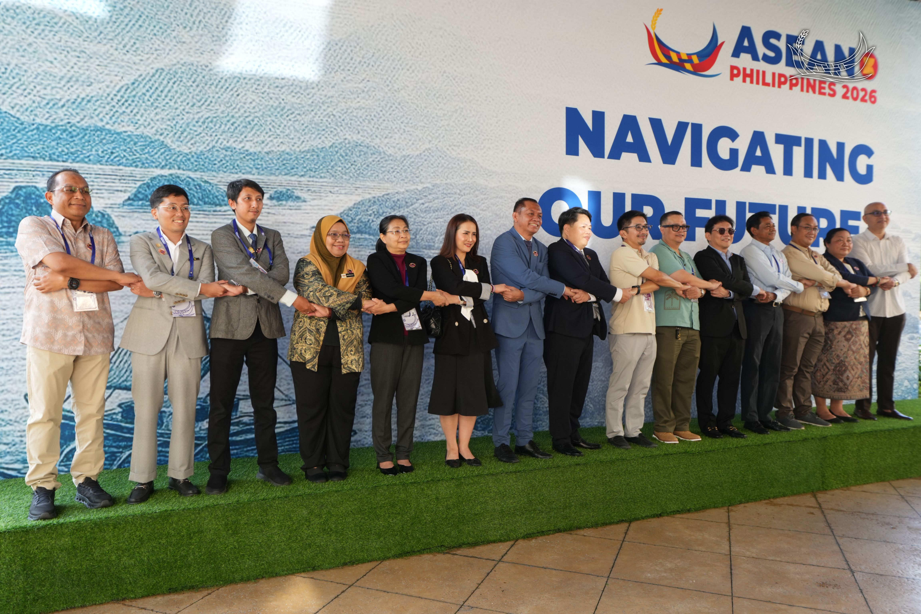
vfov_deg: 49.6
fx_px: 665
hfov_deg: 69.4
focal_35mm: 26
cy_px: 307
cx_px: 460
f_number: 5.6
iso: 400
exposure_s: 1/125
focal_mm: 26
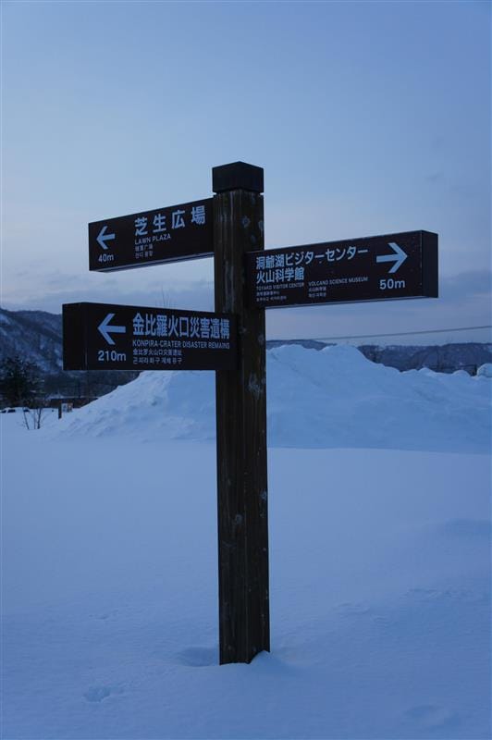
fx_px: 821
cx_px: 246
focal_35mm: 40
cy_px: 370
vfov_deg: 48.5
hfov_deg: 33.3
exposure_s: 1/160
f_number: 6.3
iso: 250
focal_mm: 27
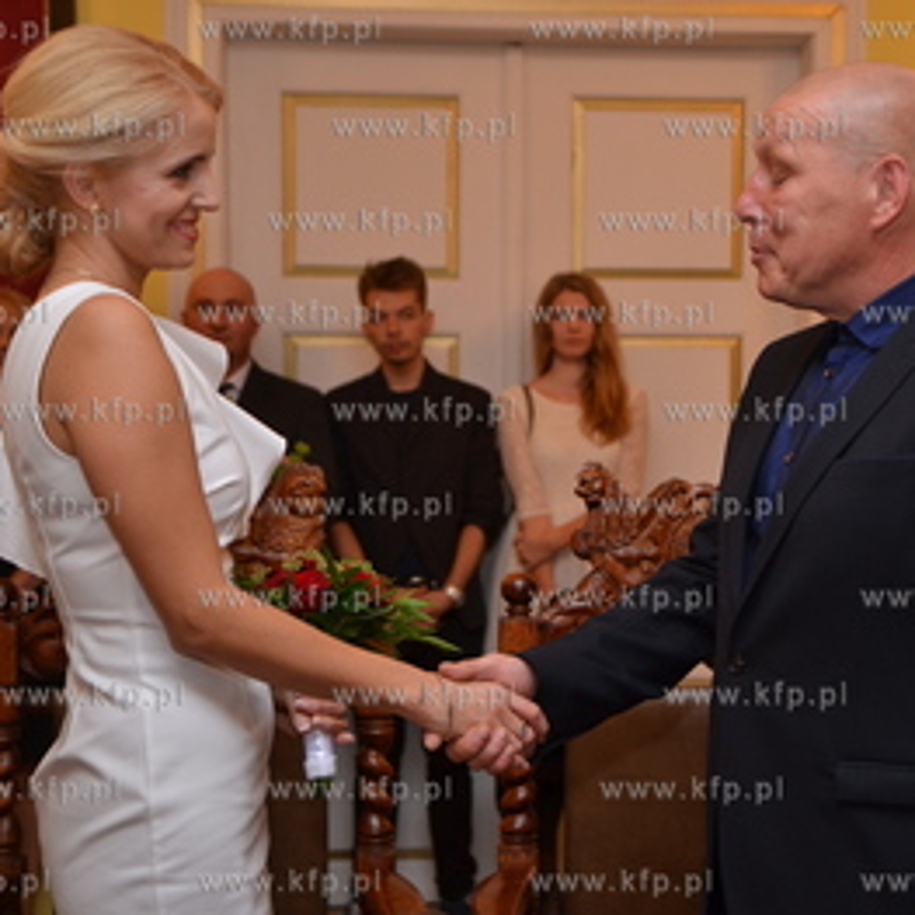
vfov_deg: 27.7
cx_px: 546
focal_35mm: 62
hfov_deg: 27.7
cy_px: 458
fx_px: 1854
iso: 400
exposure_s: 1/100
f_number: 5.6
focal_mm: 32
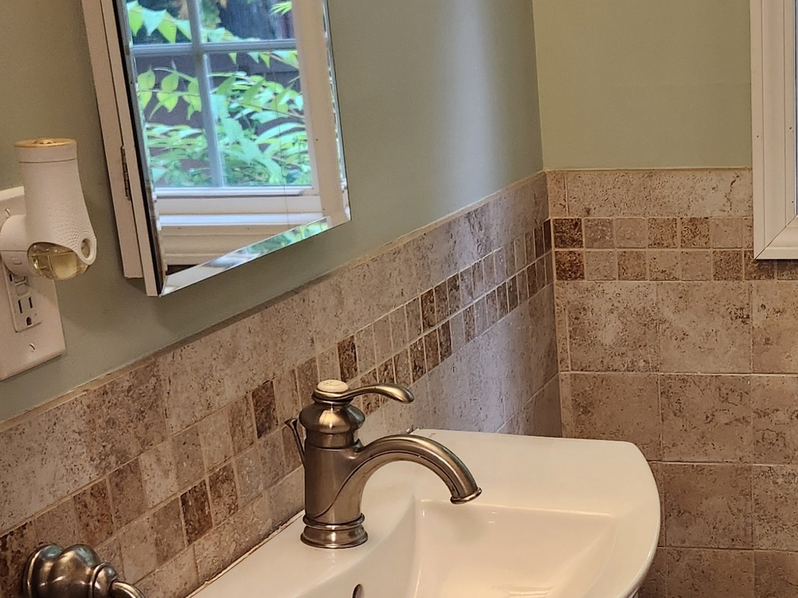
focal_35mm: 67
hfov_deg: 28.3
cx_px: 653
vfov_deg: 21.7
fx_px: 1544
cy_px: 460
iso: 200
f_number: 1.8
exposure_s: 1/120
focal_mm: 5.4
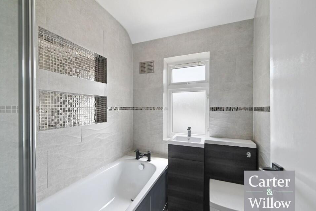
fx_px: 132
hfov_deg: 100.4
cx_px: 156
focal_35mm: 15
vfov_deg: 77.2
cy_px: 112
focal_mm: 14
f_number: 7.1
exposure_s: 1/125
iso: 2000
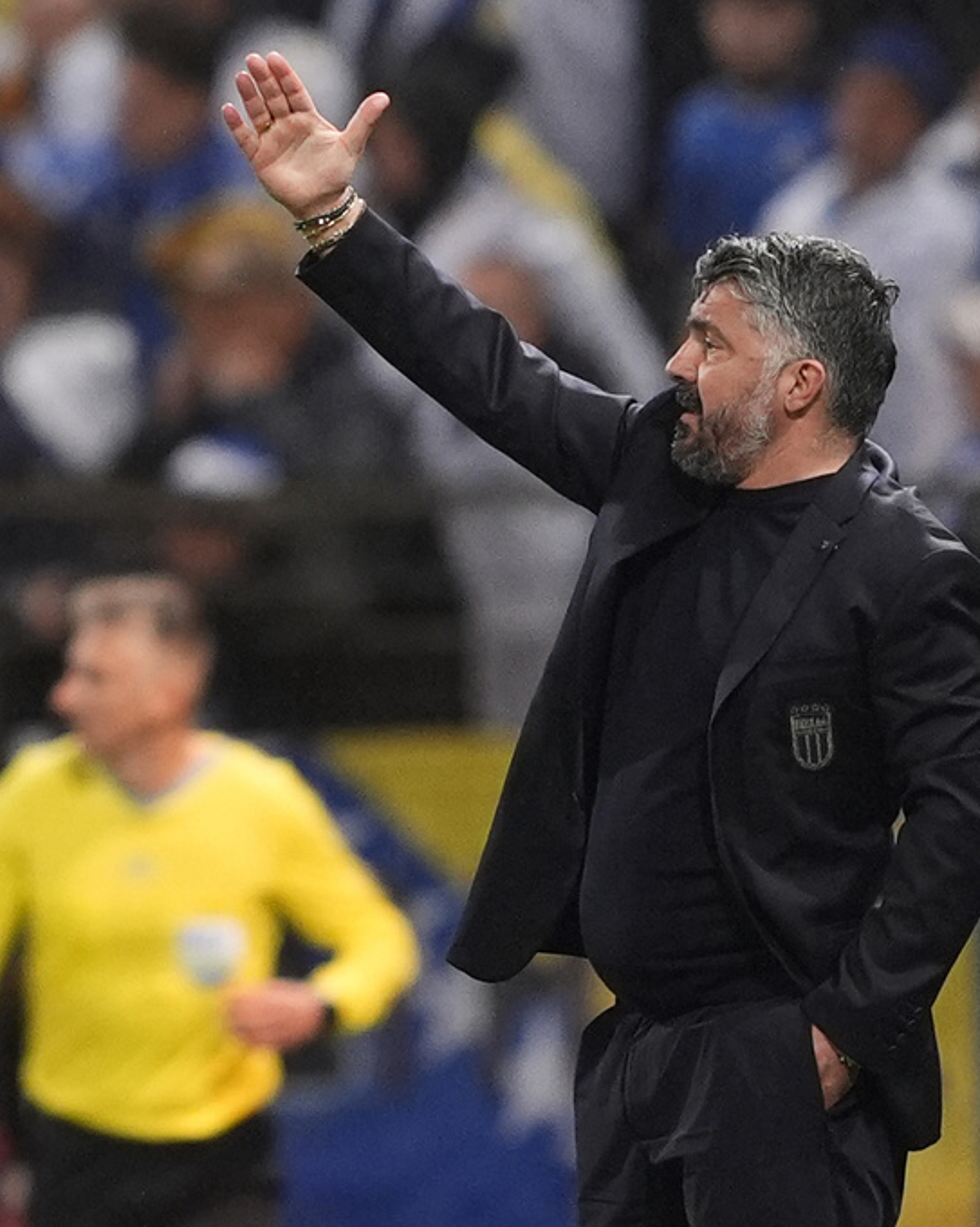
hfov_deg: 2.7
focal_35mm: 566
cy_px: 613
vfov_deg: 3.4
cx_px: 641
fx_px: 20525
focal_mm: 400
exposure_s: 1/1250
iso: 2500
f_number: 2.8
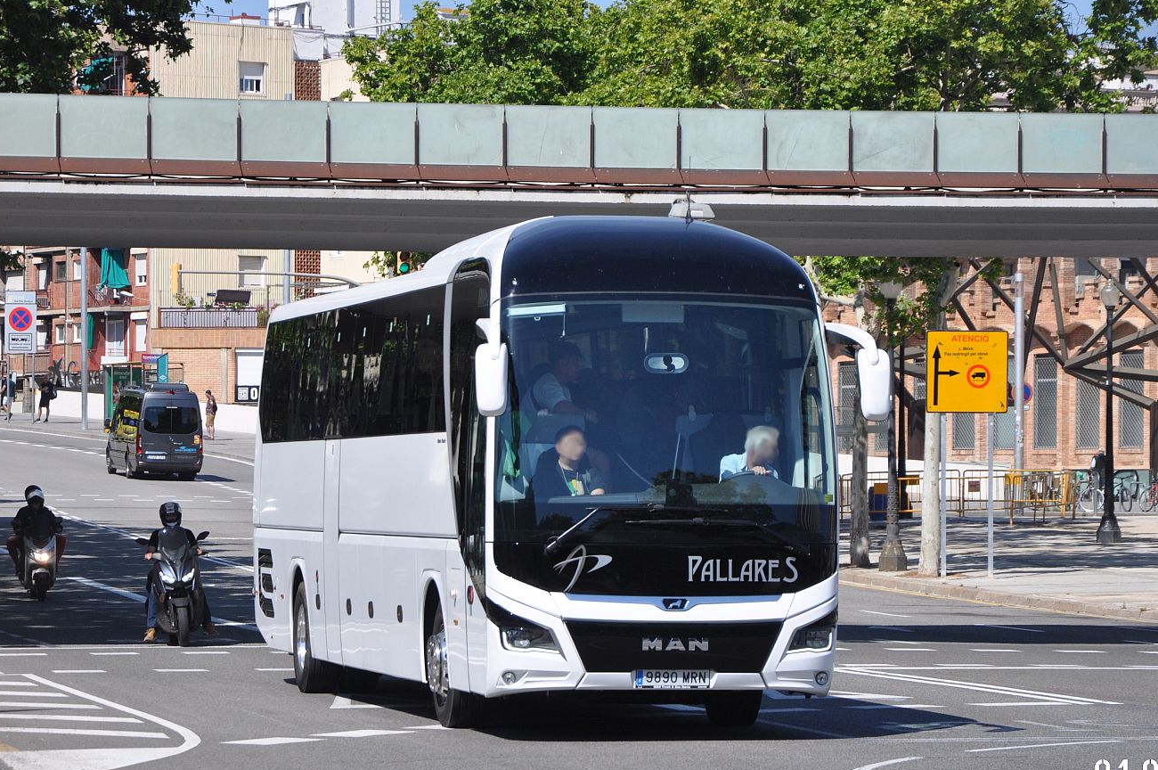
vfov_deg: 8.6
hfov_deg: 12.9
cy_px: 402
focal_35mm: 160
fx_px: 5141
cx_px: 579
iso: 400
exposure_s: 1/1600
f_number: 5.6
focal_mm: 98
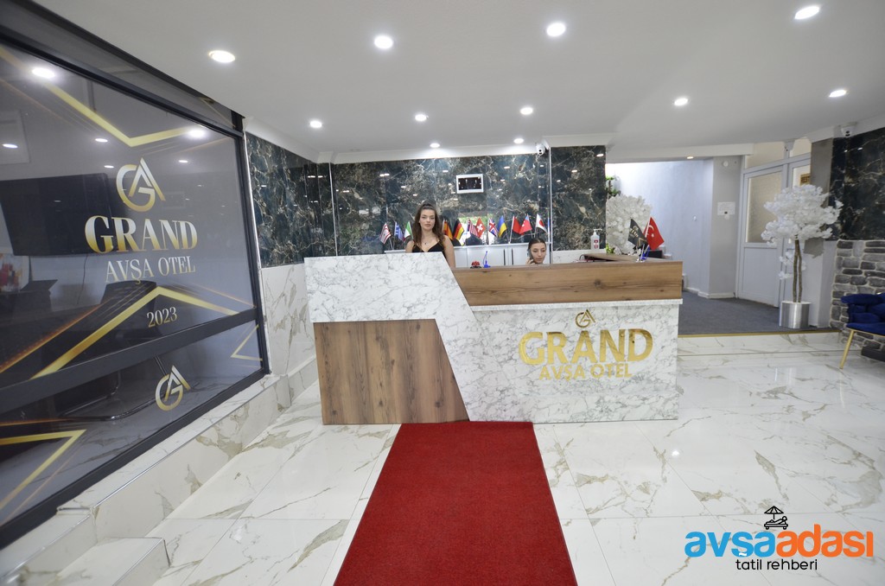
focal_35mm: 15
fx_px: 368
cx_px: 442
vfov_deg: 77.1
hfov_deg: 100.5
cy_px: 293
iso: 800
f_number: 4
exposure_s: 1/60
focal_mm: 10
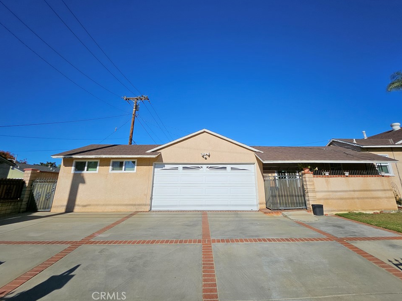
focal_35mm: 14
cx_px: 208
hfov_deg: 102.0
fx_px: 163
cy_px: 140
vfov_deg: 85.5
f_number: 2.2
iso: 32
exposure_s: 1/2758
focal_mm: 1.74
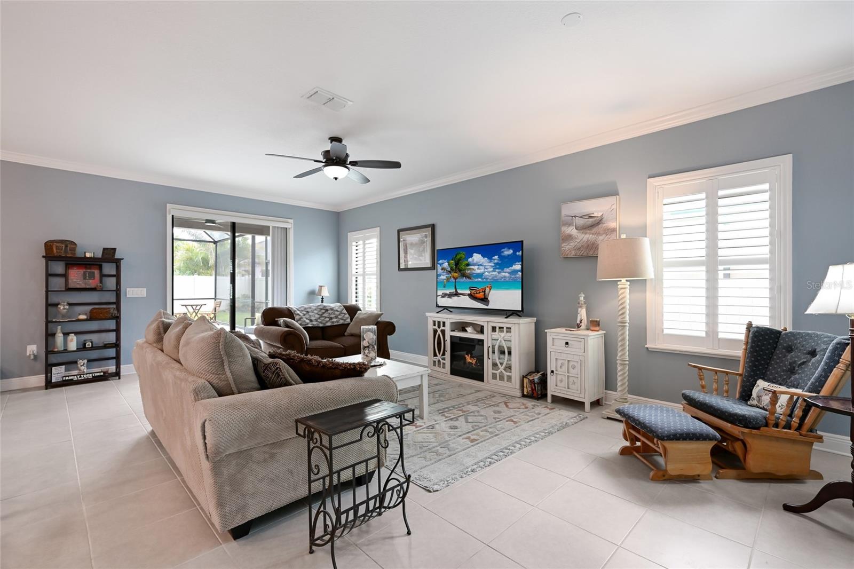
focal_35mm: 16
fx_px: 379
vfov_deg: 73.7
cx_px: 427
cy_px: 284
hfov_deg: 96.7
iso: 800
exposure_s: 1/25
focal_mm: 16
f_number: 8
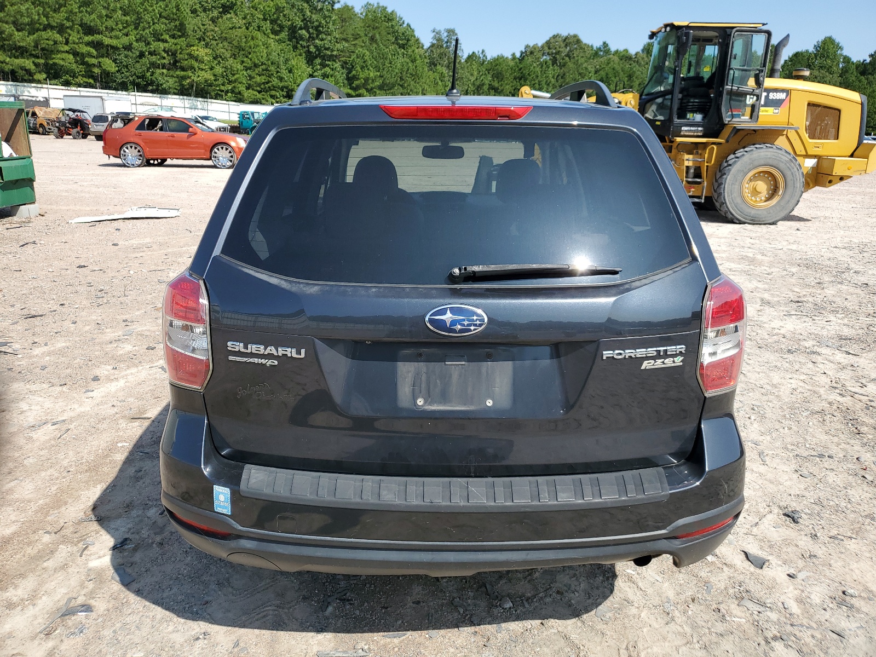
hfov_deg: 67.3
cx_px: 438
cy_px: 328
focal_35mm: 26
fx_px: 658
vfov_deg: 53.1
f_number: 1.5
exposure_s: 1/2000
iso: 50
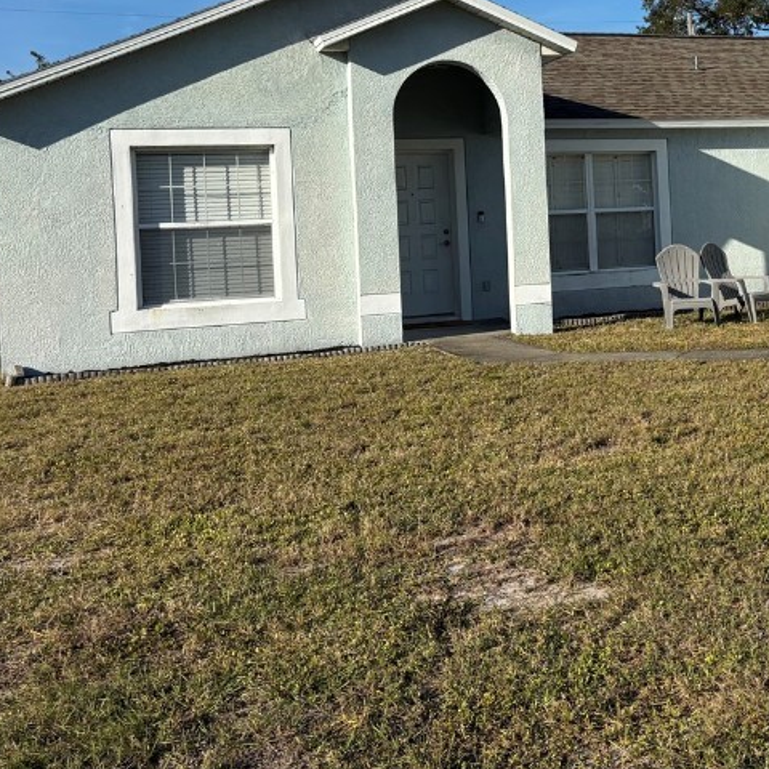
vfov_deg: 34.1
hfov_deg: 32.7
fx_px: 1232
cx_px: 707
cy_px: 218
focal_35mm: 49
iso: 50
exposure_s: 1/4854
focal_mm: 5.96
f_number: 1.6
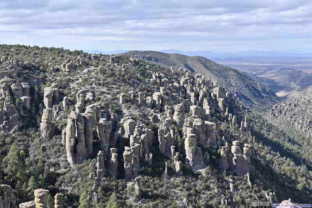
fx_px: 364
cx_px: 156
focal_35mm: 42
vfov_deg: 31.9
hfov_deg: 46.4
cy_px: 104
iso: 100
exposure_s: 1/640
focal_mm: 42
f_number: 5
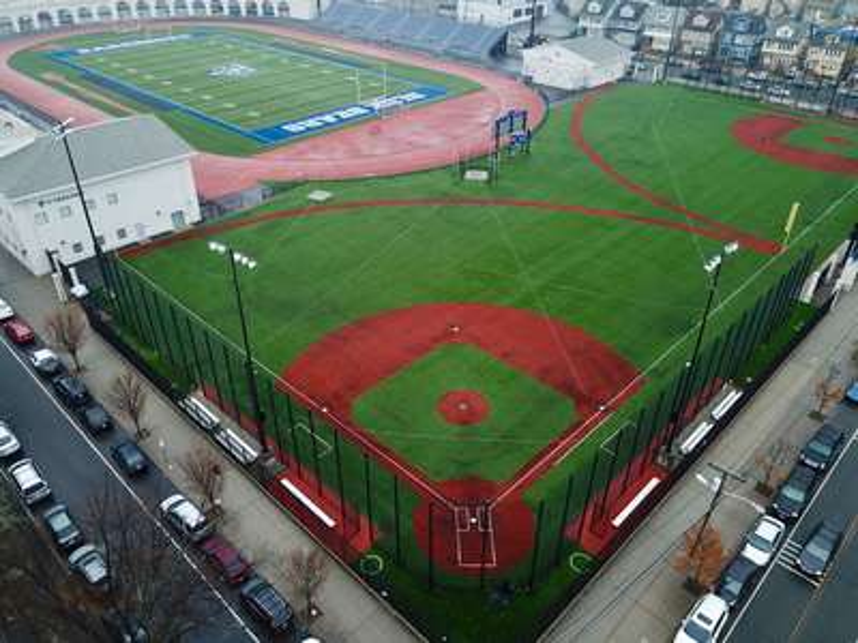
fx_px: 644
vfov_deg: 53.1
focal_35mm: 26
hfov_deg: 67.3
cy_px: 322
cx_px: 429
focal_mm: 4.73
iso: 109
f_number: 2.2
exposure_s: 1/50
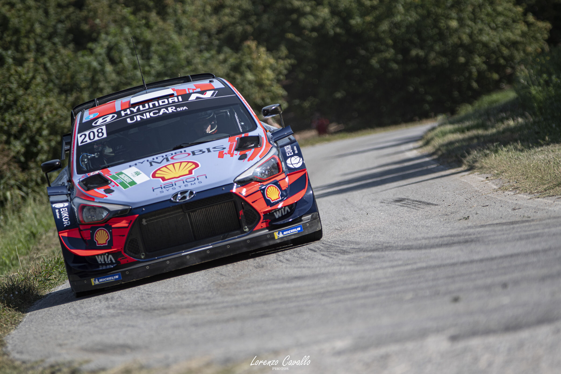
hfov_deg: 6.9
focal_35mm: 300
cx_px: 280
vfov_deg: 4.6
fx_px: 4675
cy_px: 187
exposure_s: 1/2000
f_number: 2.8
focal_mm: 200
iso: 100
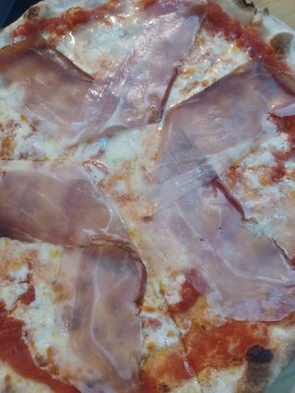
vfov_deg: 69.4
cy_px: 196
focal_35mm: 25
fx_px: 284
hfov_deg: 54.9
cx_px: 148
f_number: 1.8
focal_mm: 4.6
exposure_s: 1/20
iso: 800
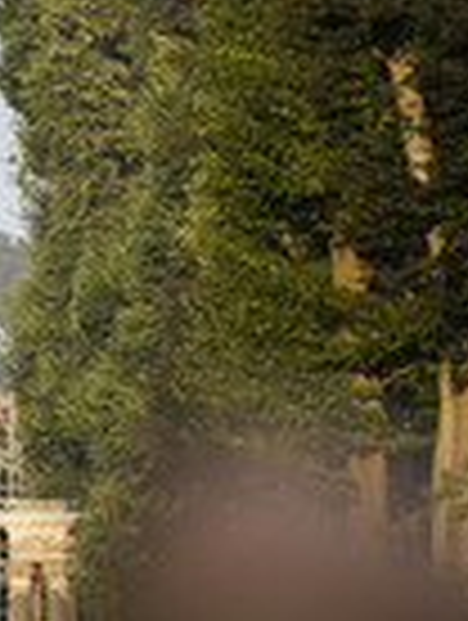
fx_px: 33785
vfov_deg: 1.1
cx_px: -218
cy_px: 450
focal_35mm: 1880
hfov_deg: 0.8
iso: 1250
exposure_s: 1/2000
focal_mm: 600
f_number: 6.3
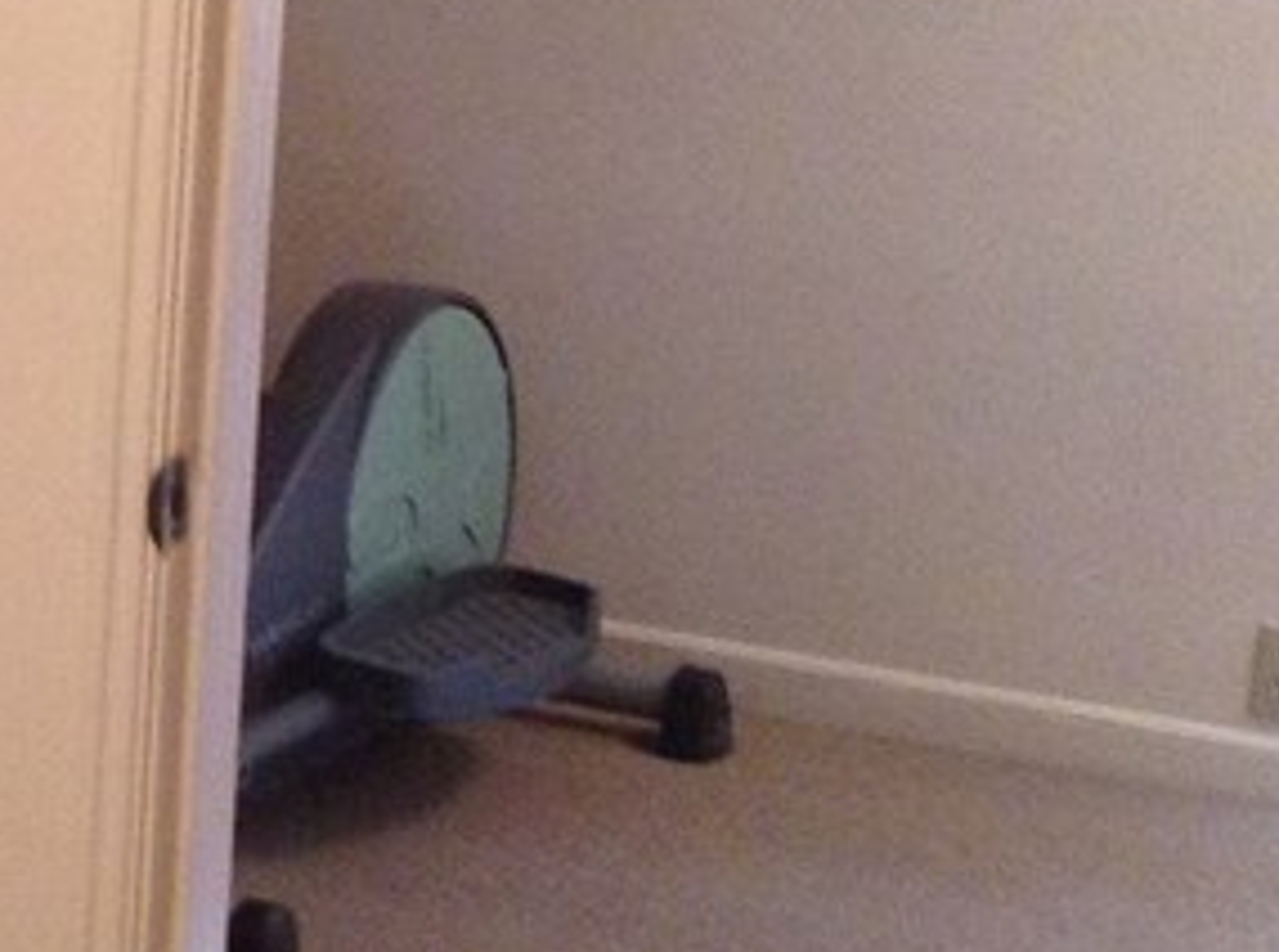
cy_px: 287
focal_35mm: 119
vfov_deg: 12.4
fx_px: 4384
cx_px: -718
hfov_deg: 15.2
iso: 160
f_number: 2.4
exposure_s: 1/24
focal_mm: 3.3
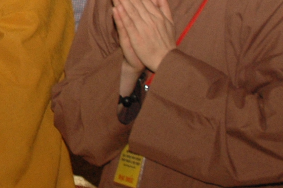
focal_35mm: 195
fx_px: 1528
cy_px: -100
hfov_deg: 9.6
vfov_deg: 6.9
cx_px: -339
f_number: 5
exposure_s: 1/60
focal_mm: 25
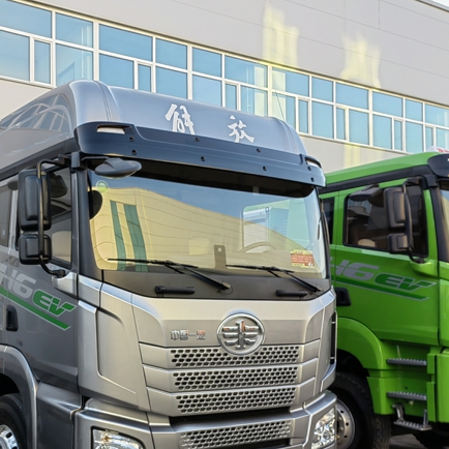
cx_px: 94
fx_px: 646
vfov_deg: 37.9
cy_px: 299
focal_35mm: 44
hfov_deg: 37.1
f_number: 1.9
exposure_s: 1/387
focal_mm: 5.52
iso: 50
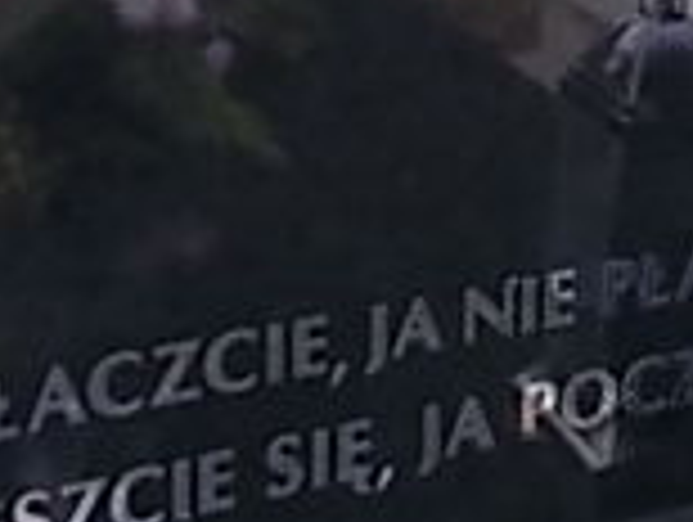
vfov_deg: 12.8
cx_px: 495
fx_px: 2165
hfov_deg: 18.1
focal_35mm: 108
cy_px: -346
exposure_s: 1/50
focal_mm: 4.6
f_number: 3.2
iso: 80
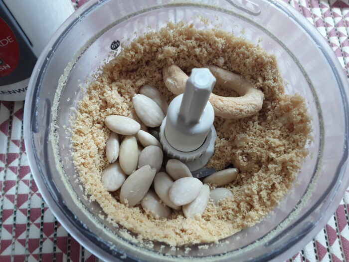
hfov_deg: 65.3
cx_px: 174
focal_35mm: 27
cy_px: 131
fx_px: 272
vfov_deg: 51.4
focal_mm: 2.91
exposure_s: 1/33
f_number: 1.9
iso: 64
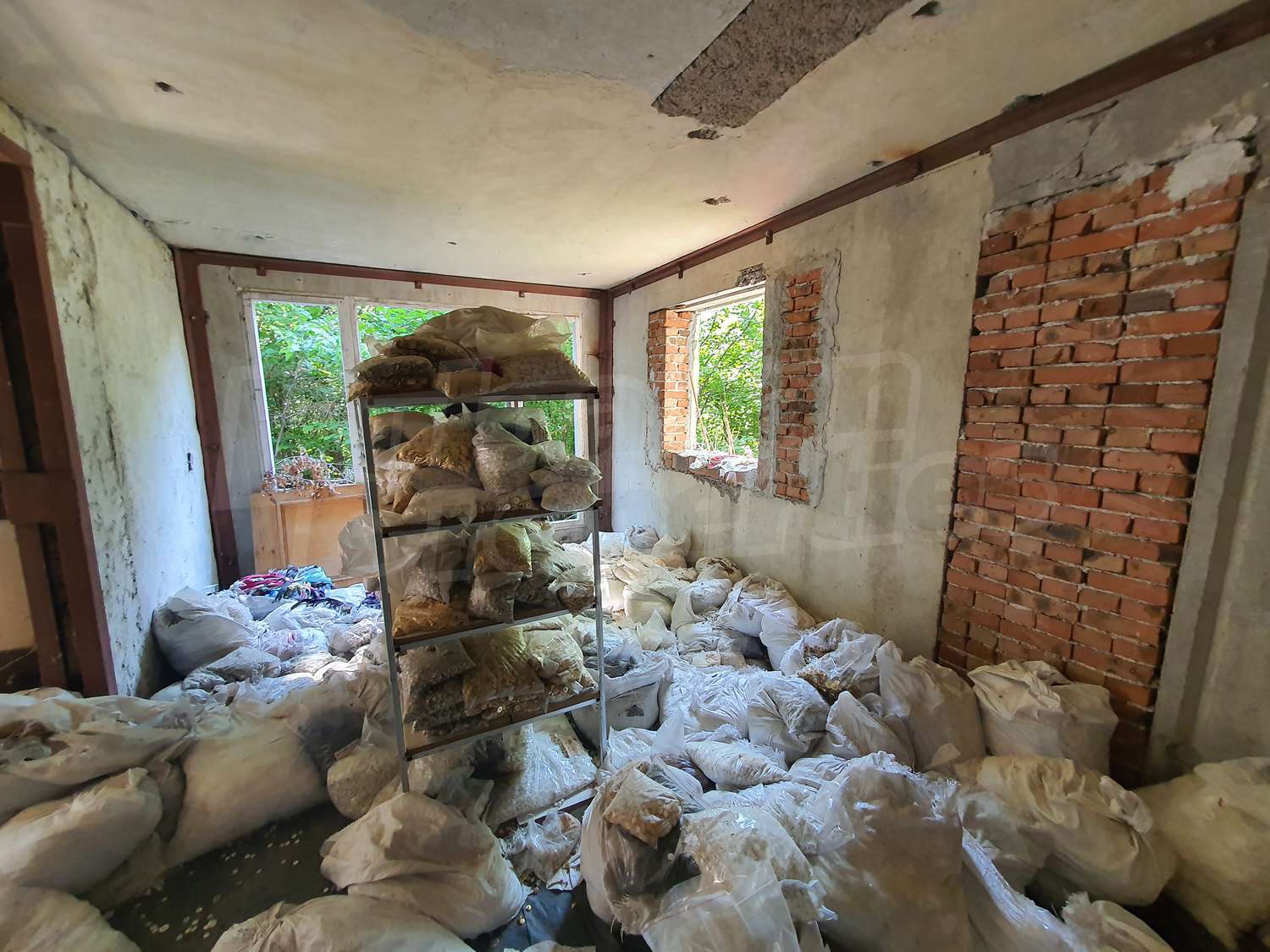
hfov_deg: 106.2
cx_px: 635
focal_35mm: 13
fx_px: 477
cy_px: 476
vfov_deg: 89.9
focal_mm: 1.8
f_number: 2.2
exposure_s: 1/50
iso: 200
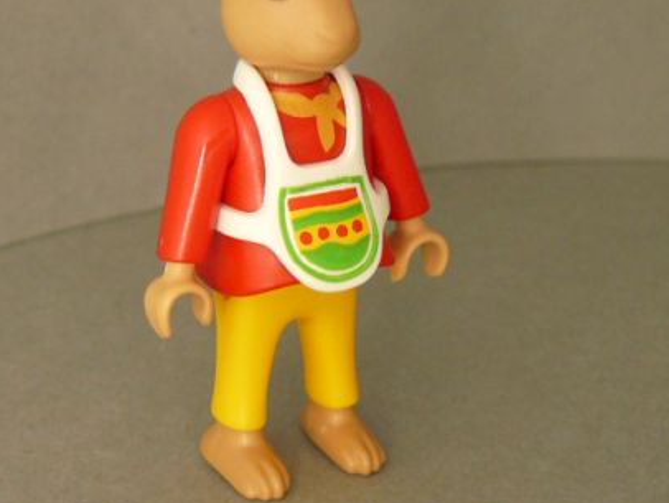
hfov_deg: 23.2
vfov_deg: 17.6
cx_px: 265
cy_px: 181
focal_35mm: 84
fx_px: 1624
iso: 200
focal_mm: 6.8
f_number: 2.8
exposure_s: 1
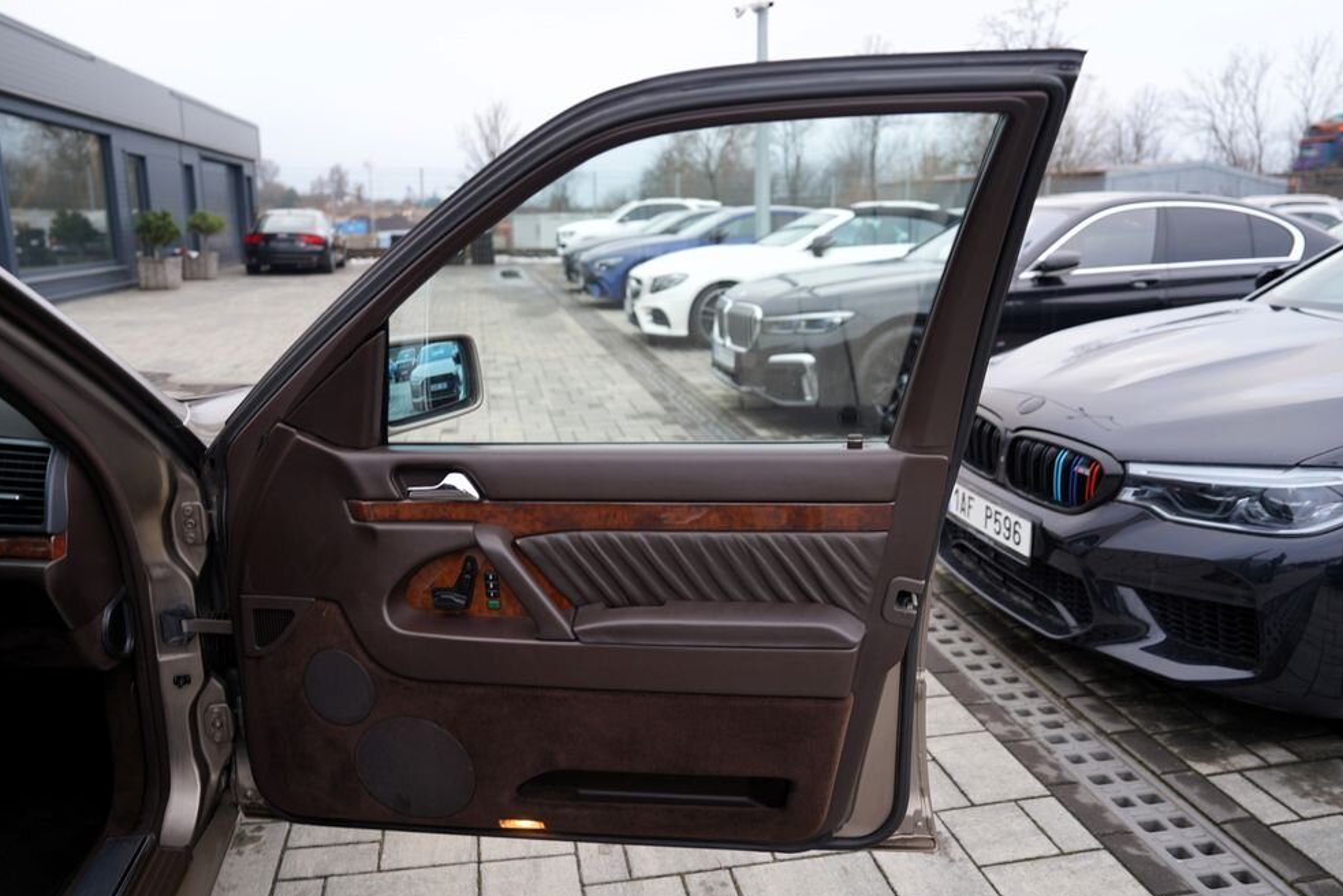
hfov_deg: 71.5
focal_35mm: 25
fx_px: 933
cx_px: 675
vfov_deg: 51.3
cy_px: 464
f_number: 2.8
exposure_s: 1/30
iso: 100
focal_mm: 24
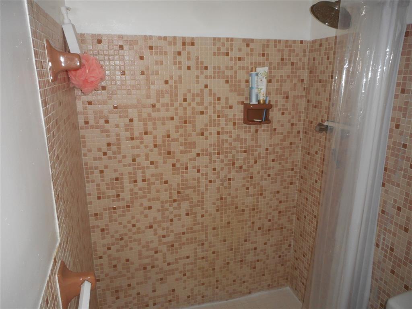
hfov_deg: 69.4
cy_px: 154
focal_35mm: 25
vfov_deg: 54.9
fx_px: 298
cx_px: 206
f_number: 3.7
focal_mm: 4.5
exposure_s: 1/25
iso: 200
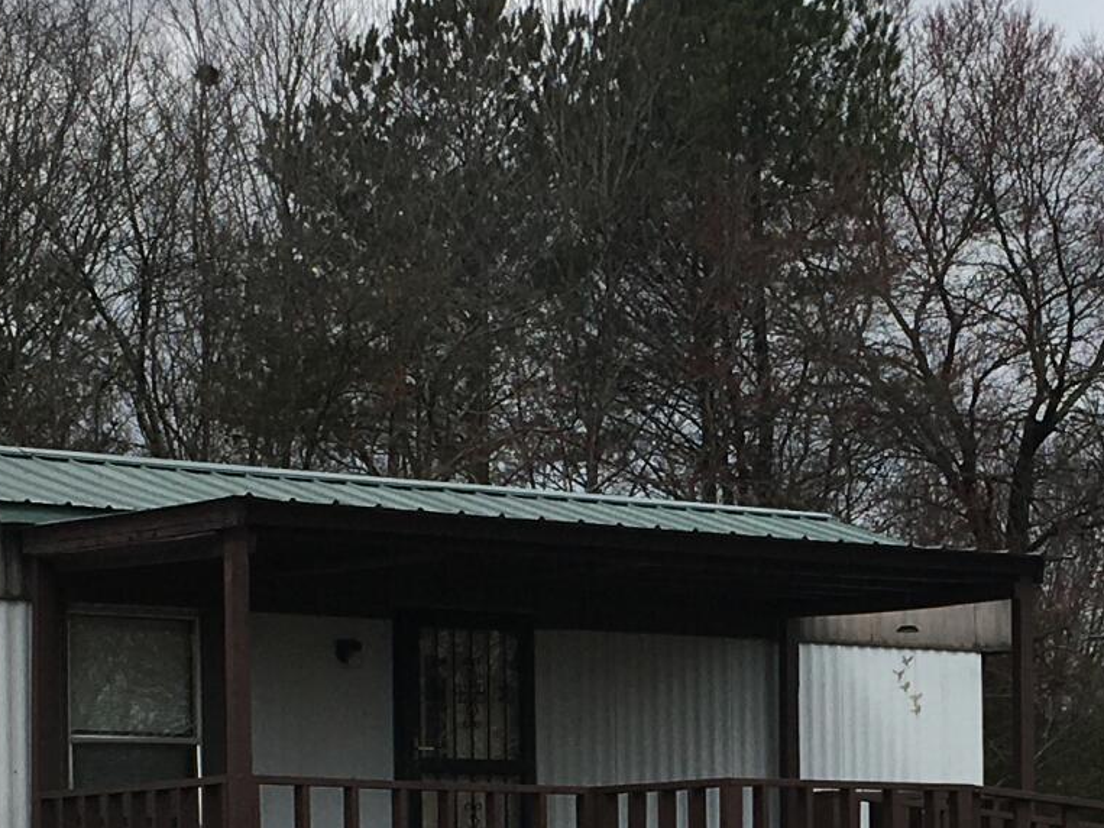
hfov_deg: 17.1
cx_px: 968
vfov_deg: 12.7
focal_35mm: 114
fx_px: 3635
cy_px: 919
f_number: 2.2
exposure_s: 1/1570
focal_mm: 4.15
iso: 25
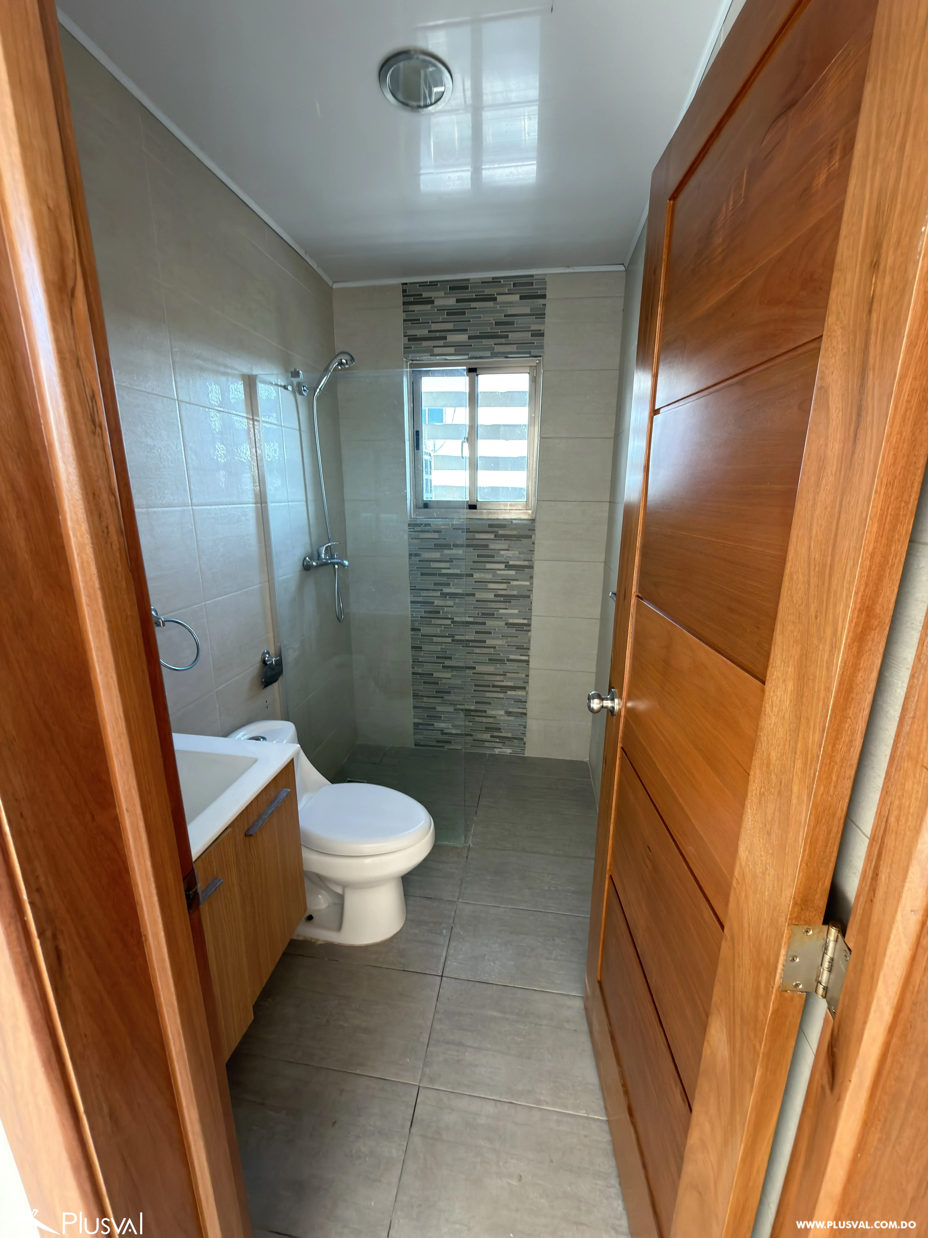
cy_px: 619
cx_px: 464
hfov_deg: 85.7
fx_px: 500
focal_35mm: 14
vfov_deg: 102.1
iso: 80
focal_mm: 2.22
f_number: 2.2
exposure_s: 1/30
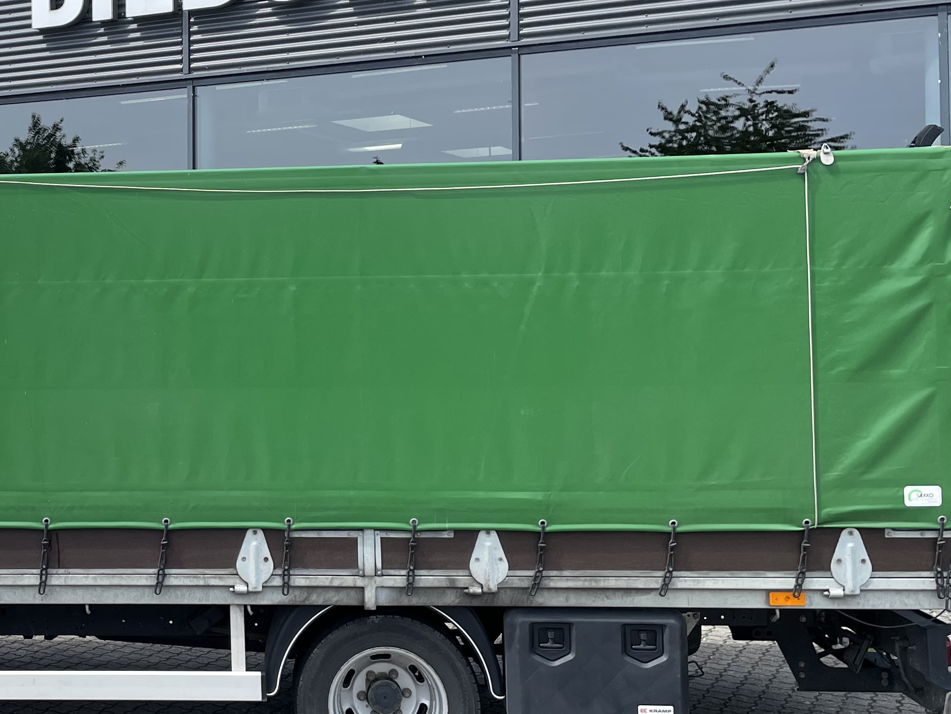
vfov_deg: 27.0
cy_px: 291
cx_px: 114
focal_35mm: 54
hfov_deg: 33.8
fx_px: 1484
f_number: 1.6
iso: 32
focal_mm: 4.2
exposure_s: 1/2398
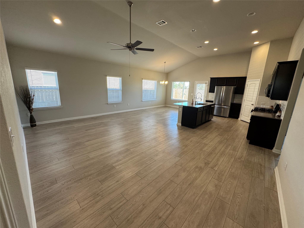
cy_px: 114
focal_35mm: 14
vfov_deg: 85.7
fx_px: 123
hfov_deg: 102.1
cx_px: 152
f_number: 2.2
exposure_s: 1/120
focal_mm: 2.22
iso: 200
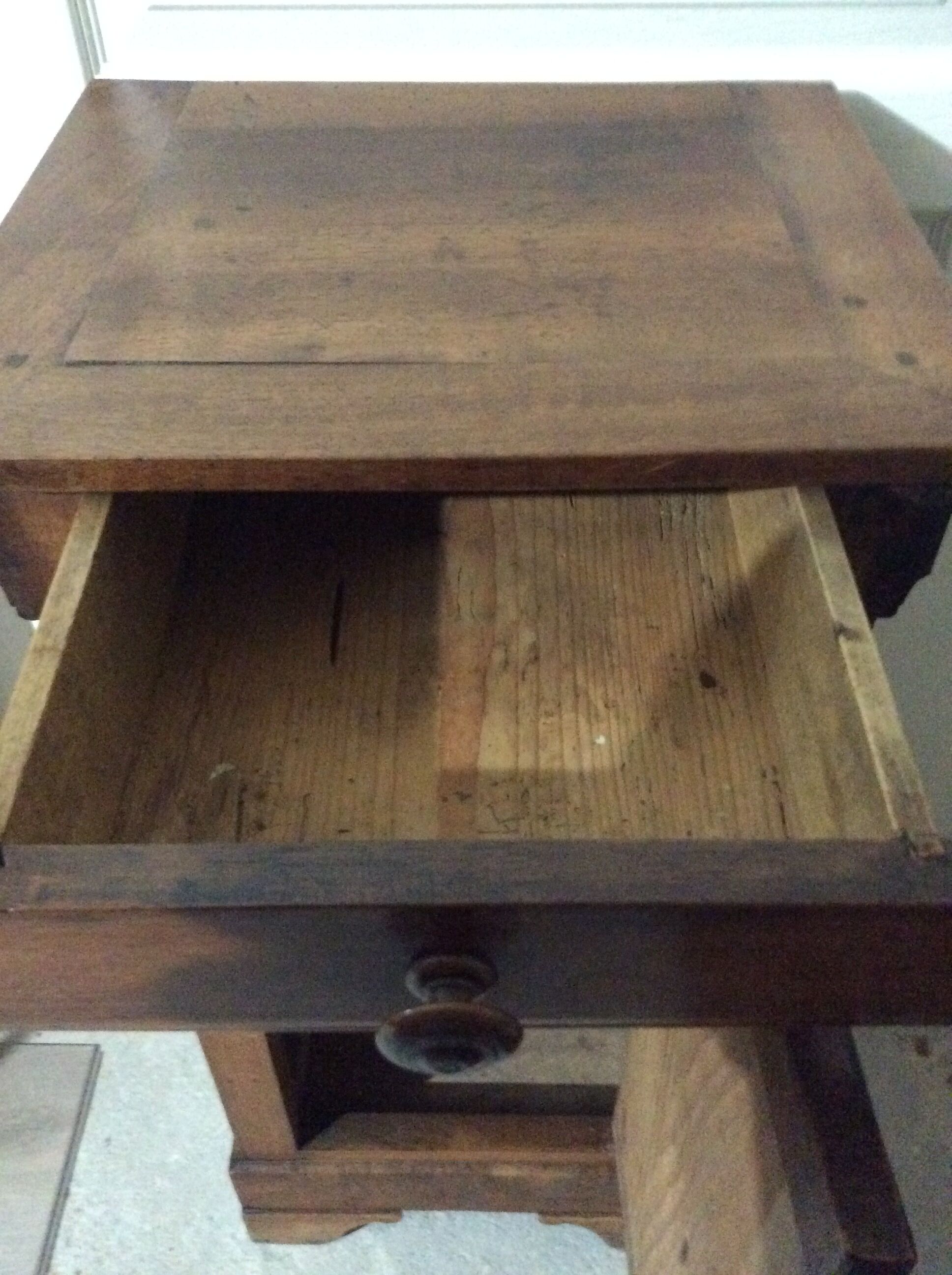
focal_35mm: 32
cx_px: 476
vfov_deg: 56.9
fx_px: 1177
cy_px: 638
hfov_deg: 44.1
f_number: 2.4
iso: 800
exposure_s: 1/17
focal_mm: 3.3
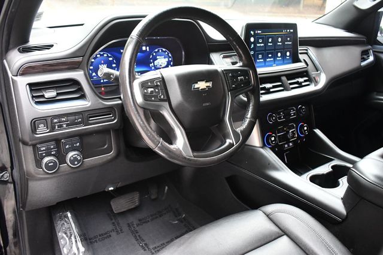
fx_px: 330
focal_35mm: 31
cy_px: 128
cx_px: 192
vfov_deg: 42.3
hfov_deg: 60.3
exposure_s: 1/125
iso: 3200
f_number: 3.8
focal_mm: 21
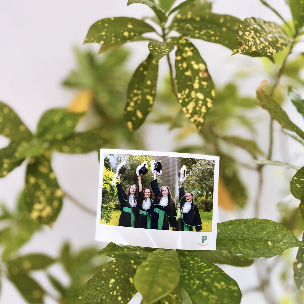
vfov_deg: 52.4
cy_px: 170
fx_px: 308
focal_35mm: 31
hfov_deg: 52.5
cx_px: 151
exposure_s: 1/60
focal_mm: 5.1
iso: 80
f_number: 1.6
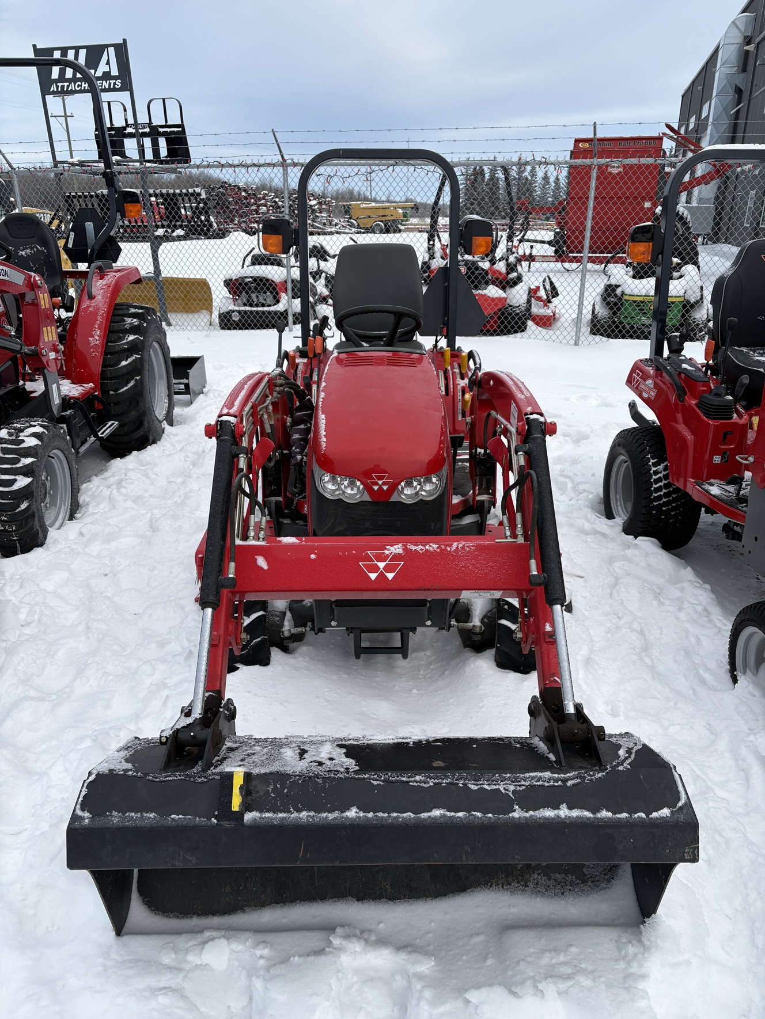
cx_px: 382
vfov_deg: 67.3
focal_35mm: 26
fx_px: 766
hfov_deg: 53.1
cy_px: 510
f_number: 1.6
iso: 50
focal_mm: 5.96
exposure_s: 1/1032
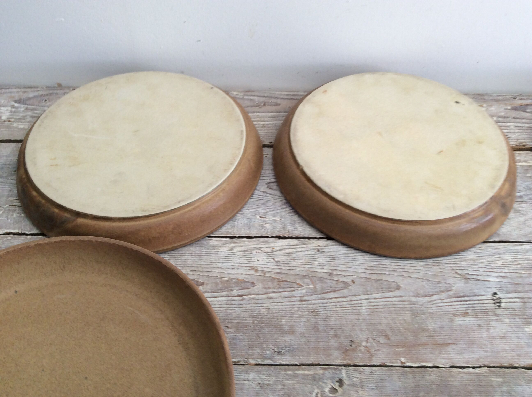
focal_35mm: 32
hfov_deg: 56.9
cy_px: 198
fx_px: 491
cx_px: 266
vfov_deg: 44.1
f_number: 2.4
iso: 50
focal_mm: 3.3
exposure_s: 1/24
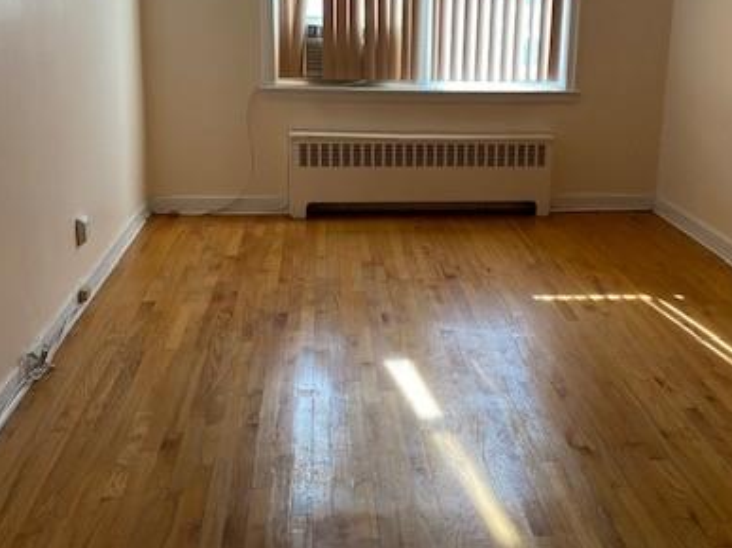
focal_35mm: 43
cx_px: 444
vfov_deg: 33.3
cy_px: 185
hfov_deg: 43.6
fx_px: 909
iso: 80
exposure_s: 1/122
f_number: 1.8
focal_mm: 4.25
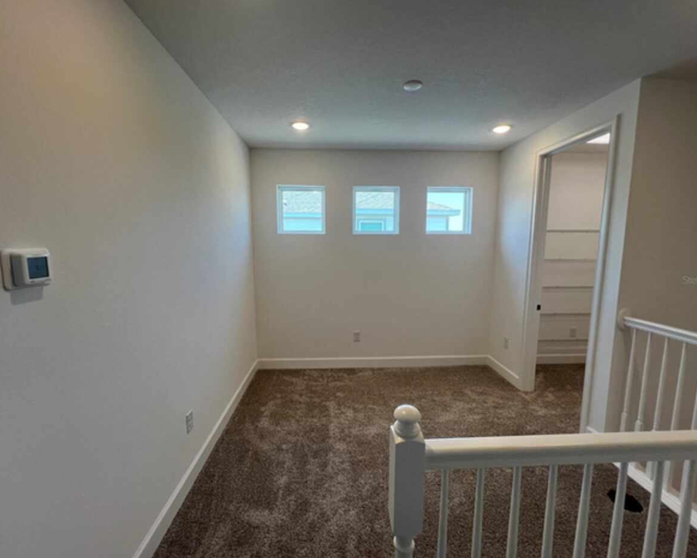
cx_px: 344
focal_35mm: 14
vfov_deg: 88.0
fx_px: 289
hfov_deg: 100.7
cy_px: 280
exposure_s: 1/120
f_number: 1.8
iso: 50
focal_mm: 1.57
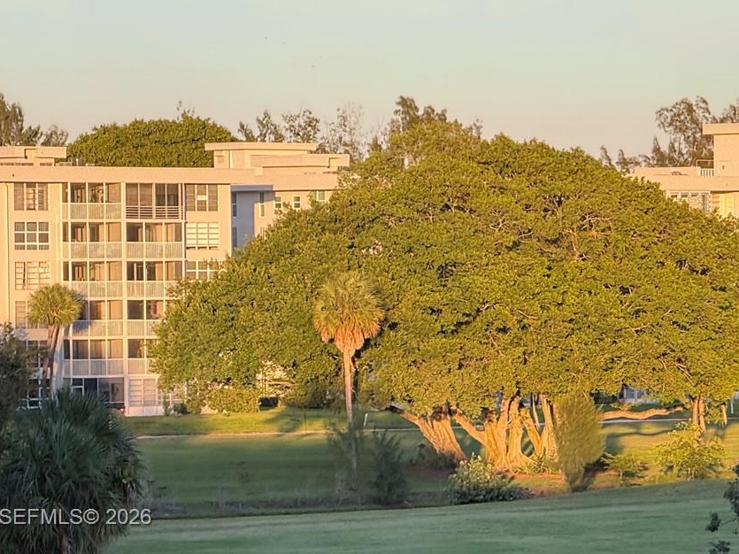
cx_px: 584
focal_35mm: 230
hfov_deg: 8.6
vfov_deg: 6.4
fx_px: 4909
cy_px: 519
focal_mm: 15.66
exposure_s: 1/186
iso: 64
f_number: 2.8
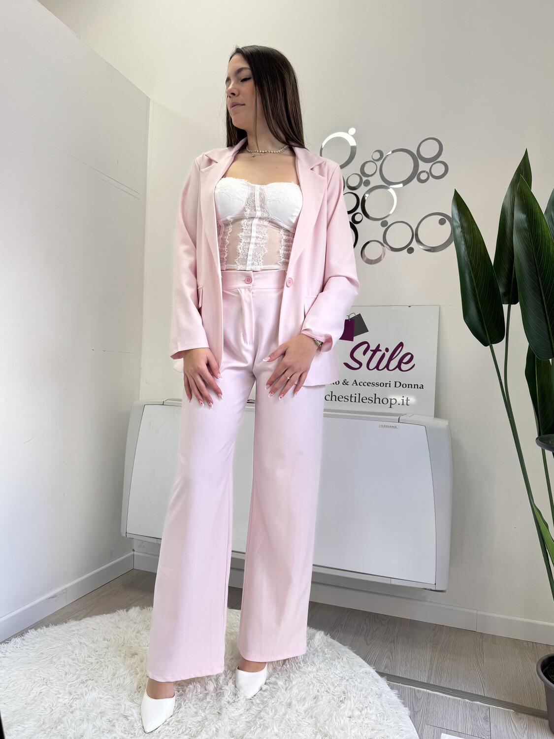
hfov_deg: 56.8
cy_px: 370
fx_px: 512
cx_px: 277
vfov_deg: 71.6
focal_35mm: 24
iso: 64
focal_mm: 6.76
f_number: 1.78
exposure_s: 1/135
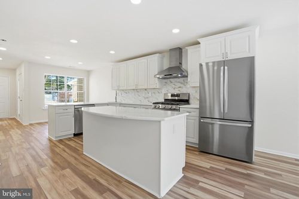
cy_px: 100
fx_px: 133
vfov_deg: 73.7
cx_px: 150
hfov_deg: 96.8
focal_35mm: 16
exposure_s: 1/160
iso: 500
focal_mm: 16
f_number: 10
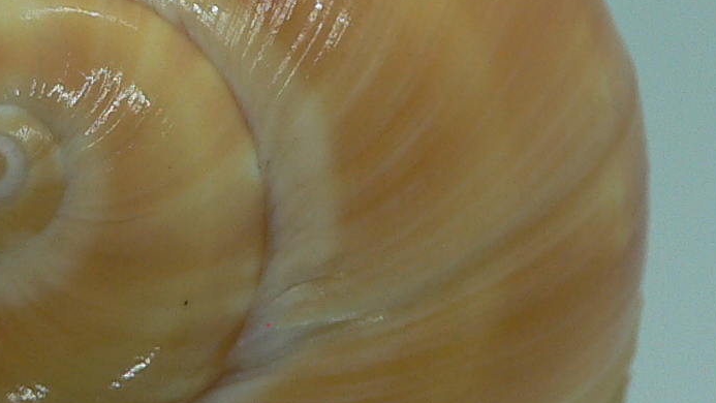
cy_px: 172
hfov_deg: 19.1
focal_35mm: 111
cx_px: 152
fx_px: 2108
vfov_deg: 10.9
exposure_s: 1/60
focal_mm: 4.6
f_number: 2.8
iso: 80
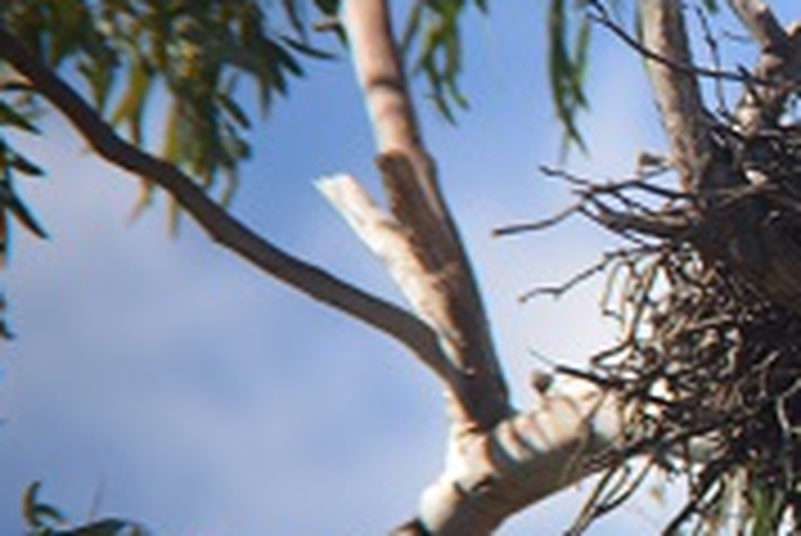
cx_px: 1004
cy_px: 187
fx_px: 18727
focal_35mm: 841
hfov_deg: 2.4
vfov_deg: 1.6
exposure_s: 1/1000
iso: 450
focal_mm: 200
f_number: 5.6
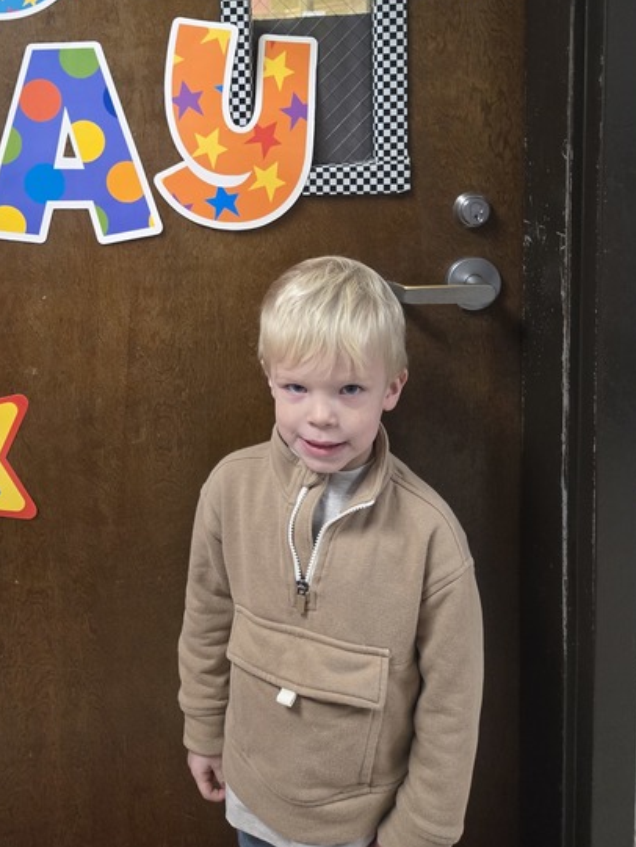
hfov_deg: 41.2
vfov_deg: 52.0
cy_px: 232
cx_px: 201
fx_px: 833
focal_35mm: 34
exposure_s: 1/120
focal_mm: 5.4
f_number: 1.8
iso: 640
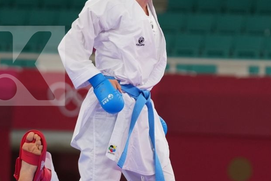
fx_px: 2762
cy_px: 66
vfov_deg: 3.7
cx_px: 173
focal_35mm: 367
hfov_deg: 5.6
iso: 640
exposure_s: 1/1000
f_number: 2.8
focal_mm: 126
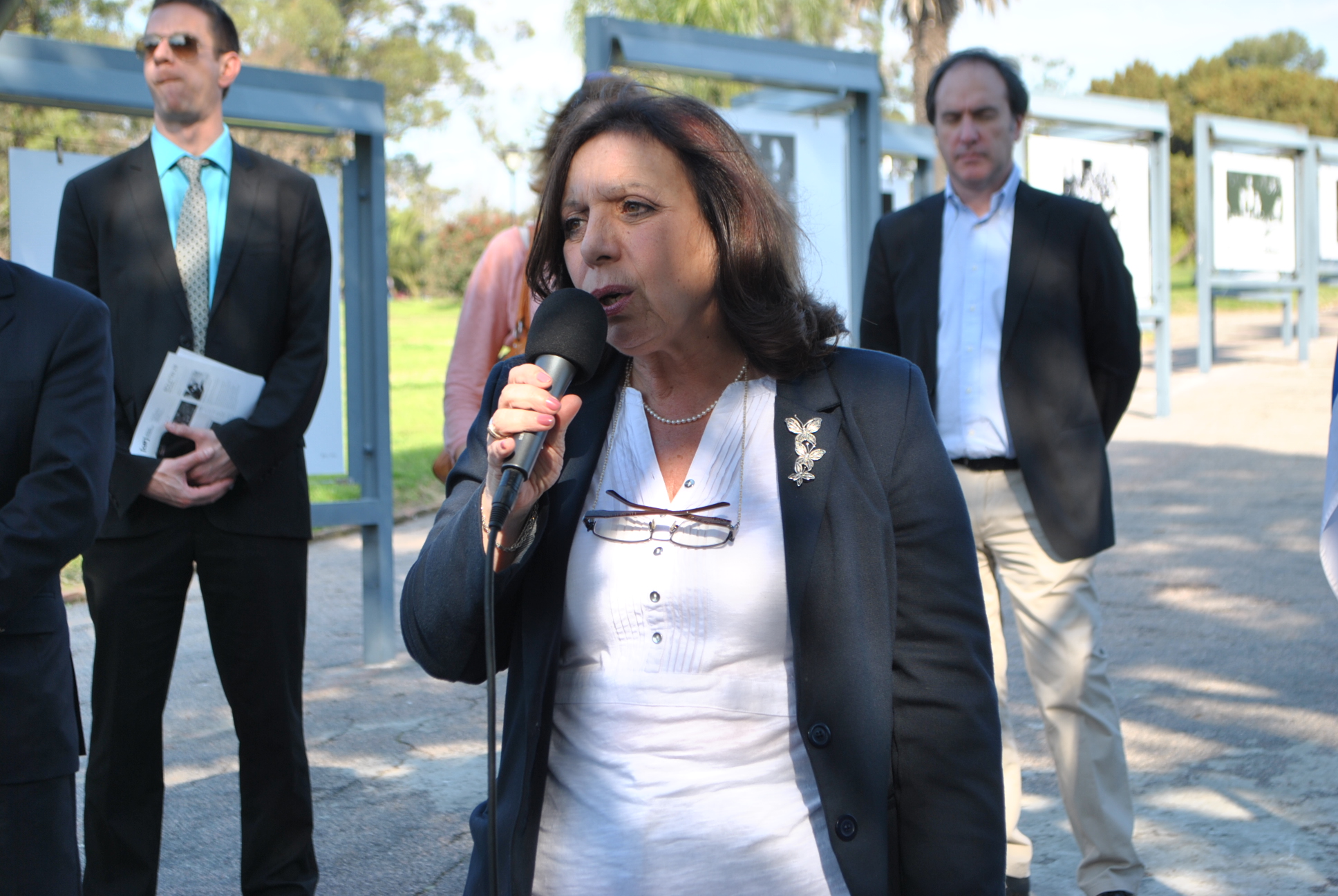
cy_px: 448
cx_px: 669
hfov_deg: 24.6
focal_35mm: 82
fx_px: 3070
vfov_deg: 16.6
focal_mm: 55
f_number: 5.6
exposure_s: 1/100
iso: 100
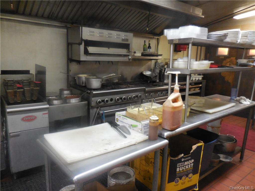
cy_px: 96
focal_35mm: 25
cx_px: 128
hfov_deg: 69.4
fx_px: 184
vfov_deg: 54.9
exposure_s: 1/30
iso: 400
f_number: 3.3
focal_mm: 4.5
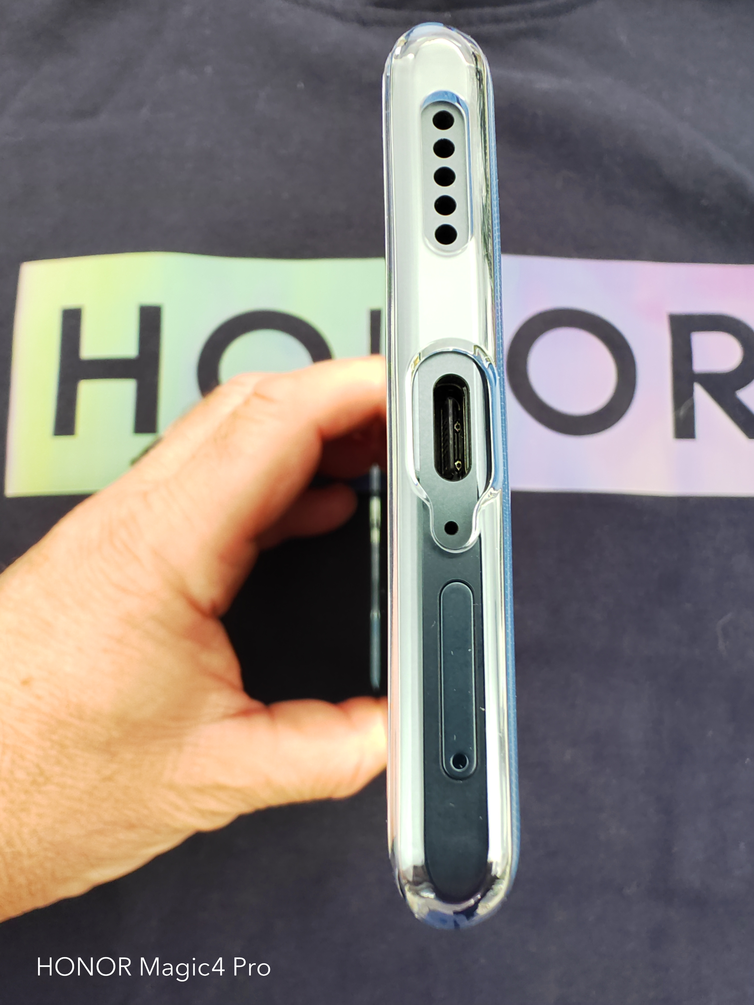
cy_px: 502
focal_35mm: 23
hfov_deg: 58.9
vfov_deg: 73.9
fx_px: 668
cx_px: 377
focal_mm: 2.16
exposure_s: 1/100
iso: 56
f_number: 2.2
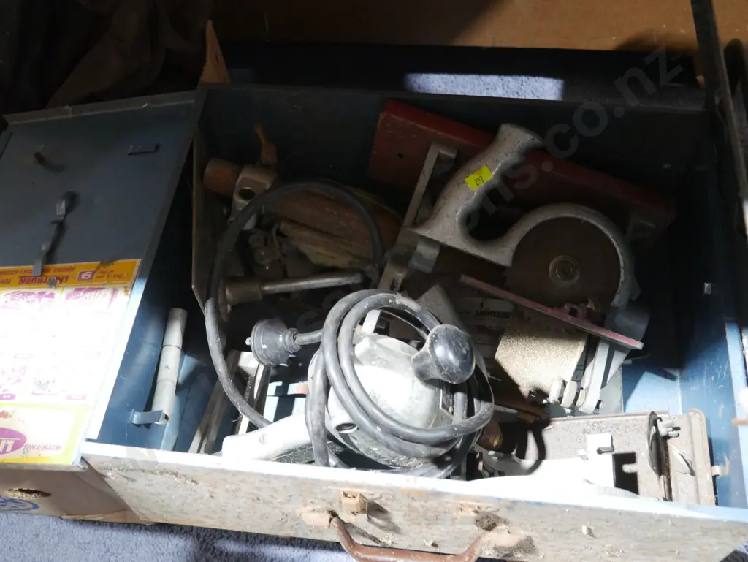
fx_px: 865
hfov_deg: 46.8
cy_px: 281
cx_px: 374
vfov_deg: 36.0
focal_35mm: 40
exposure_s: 1/40
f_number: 4.4
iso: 3200
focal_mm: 20
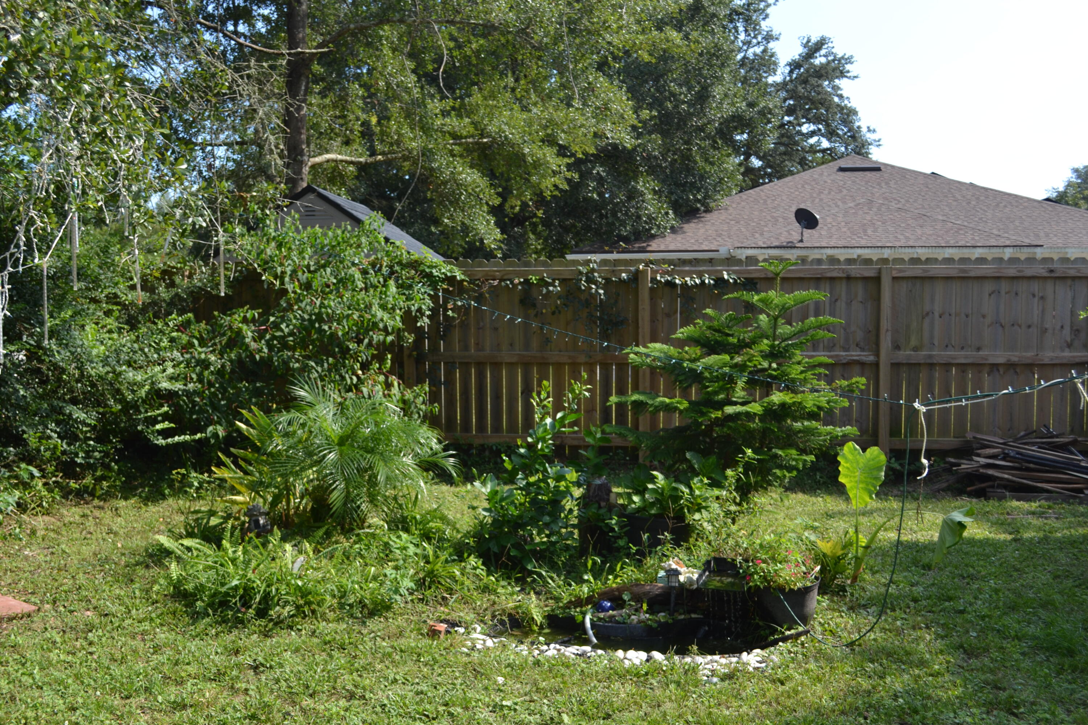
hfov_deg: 49.6
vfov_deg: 34.2
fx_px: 1179
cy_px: 362
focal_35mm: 39
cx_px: 544
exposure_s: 1/160
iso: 100
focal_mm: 26
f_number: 6.3
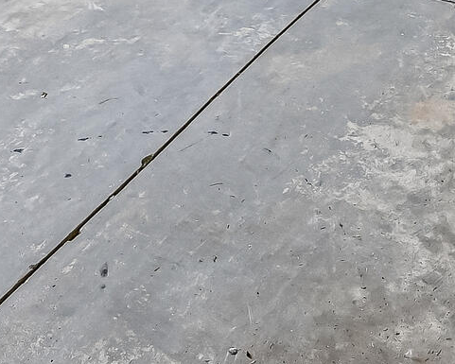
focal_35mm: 82
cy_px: -510
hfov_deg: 23.0
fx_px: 1104
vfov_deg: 13.6
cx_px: 362
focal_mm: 14
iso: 400
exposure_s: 1/6
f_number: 4.8
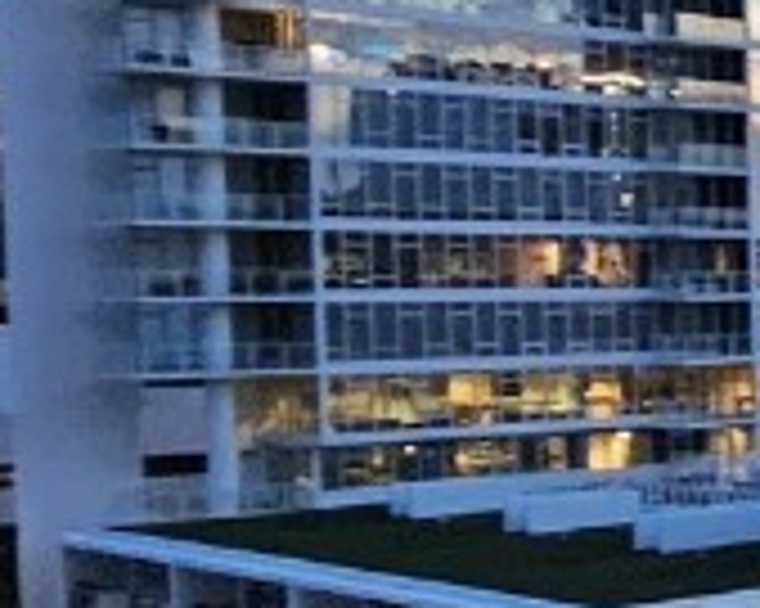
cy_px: 401
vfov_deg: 19.8
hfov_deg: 13.2
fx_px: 1731
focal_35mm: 77
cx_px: 2042
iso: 800
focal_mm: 2.2
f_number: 2.2
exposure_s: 1/24
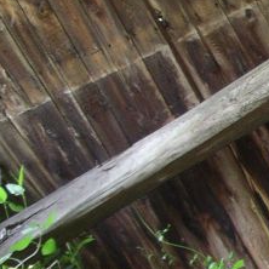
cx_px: 572
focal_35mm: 151
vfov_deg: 11.5
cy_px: 237
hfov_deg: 10.5
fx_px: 1328
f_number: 2.8
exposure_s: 1/40
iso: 200
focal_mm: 7.8
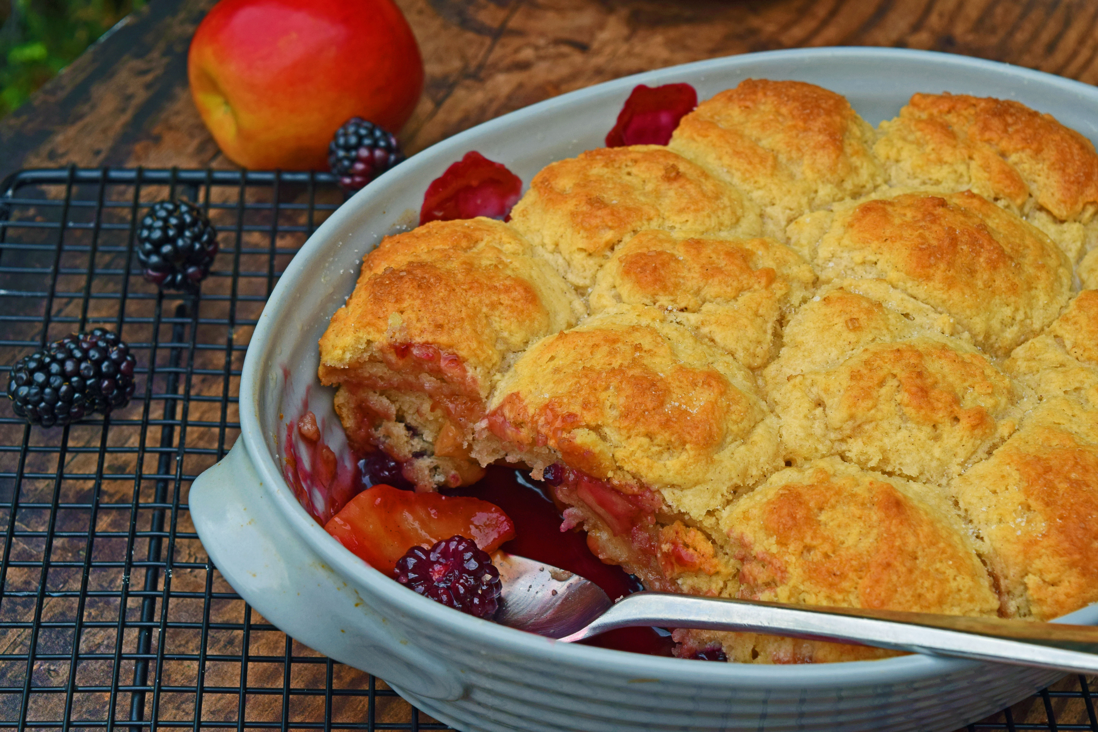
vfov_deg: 16.6
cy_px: 366
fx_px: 2516
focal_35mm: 82
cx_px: 549
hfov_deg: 24.6
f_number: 8
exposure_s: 1/250
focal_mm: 55
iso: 400
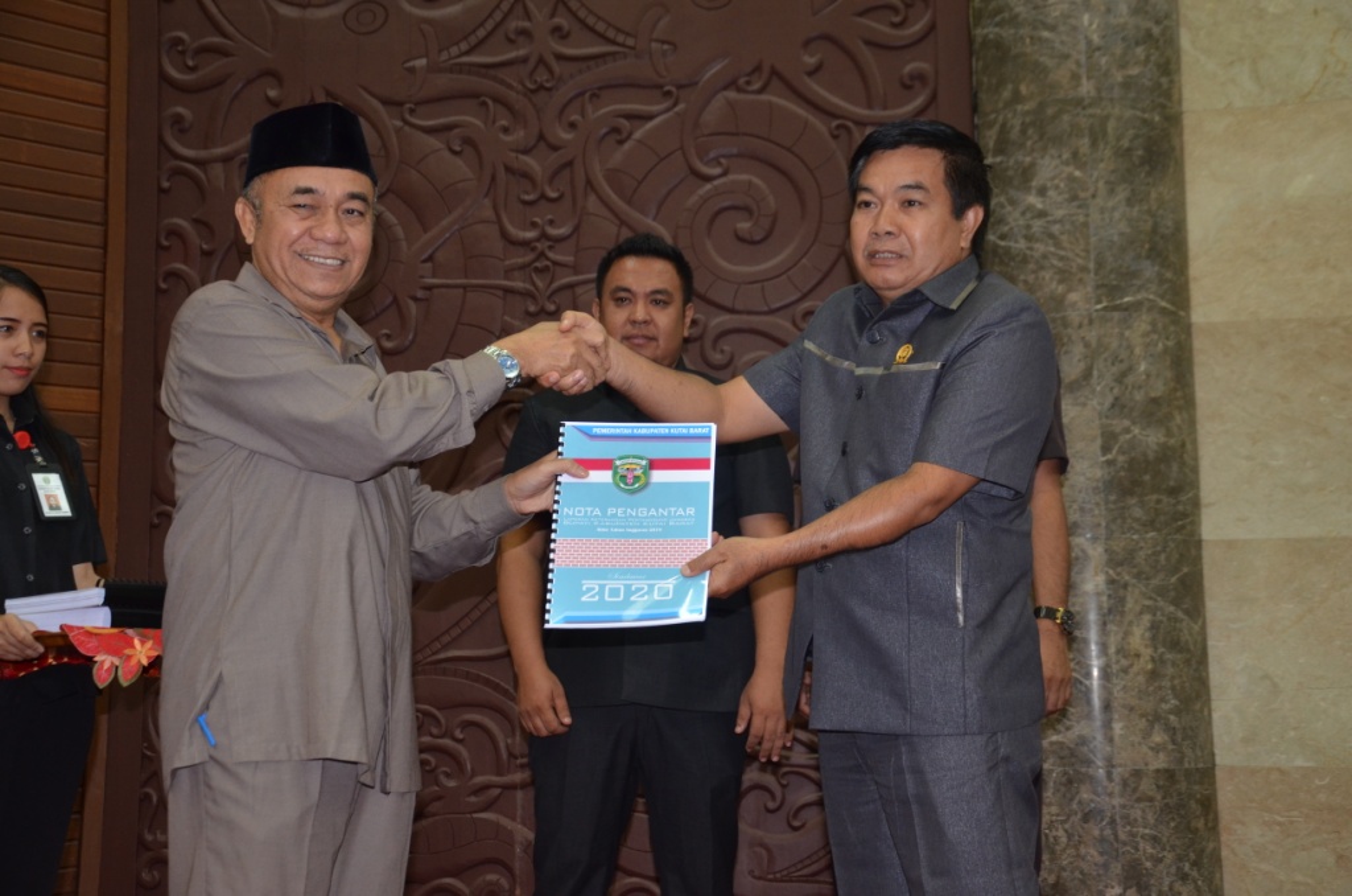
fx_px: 1799
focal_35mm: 48
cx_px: 676
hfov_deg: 41.2
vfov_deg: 27.9
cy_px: 448
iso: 800
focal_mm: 32
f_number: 4.2
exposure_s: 1/60
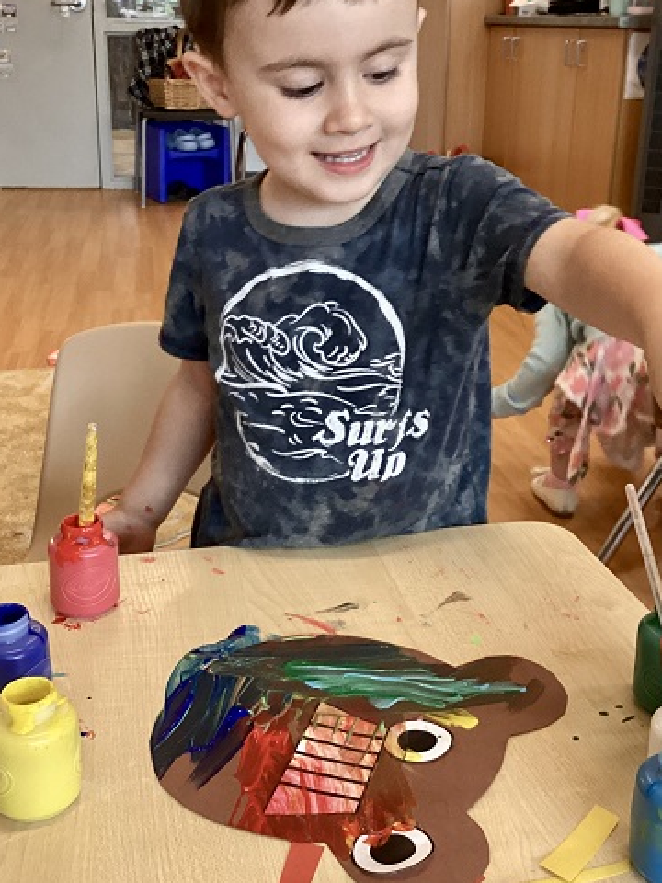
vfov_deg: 43.8
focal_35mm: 43
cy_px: 384
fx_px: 1096
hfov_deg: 33.6
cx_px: 333
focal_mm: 3.3
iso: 320
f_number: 2.4
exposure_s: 1/33
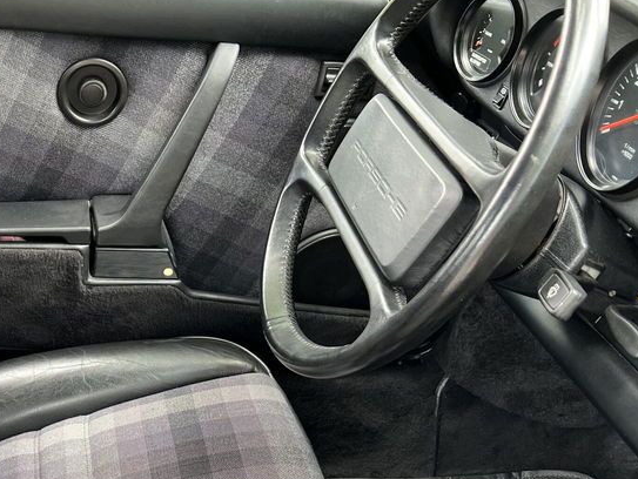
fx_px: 904
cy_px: 417
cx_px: 62
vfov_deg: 28.7
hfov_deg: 36.4
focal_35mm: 49
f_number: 1.5
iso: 125
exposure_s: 1/109
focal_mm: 5.7
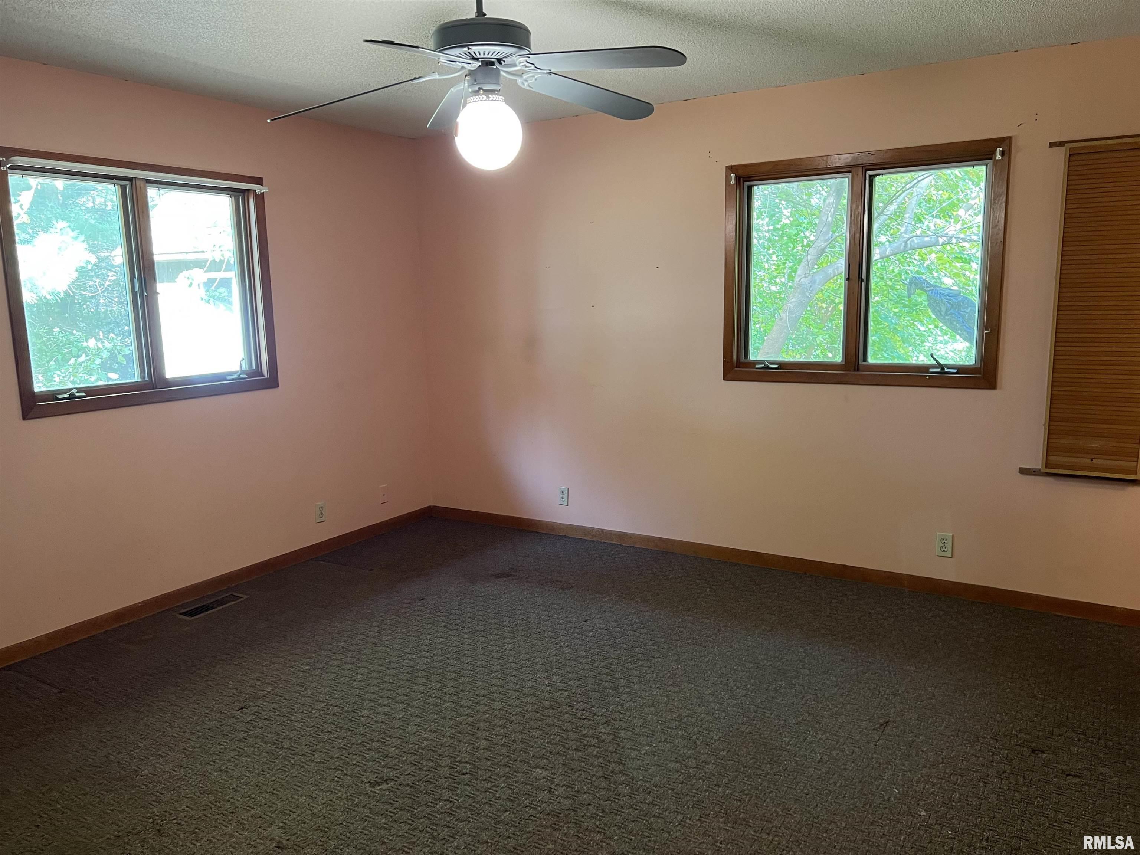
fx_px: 856
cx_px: 570
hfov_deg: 67.3
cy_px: 428
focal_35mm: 26
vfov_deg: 53.1
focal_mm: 5.7
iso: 250
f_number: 1.5
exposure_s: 1/60
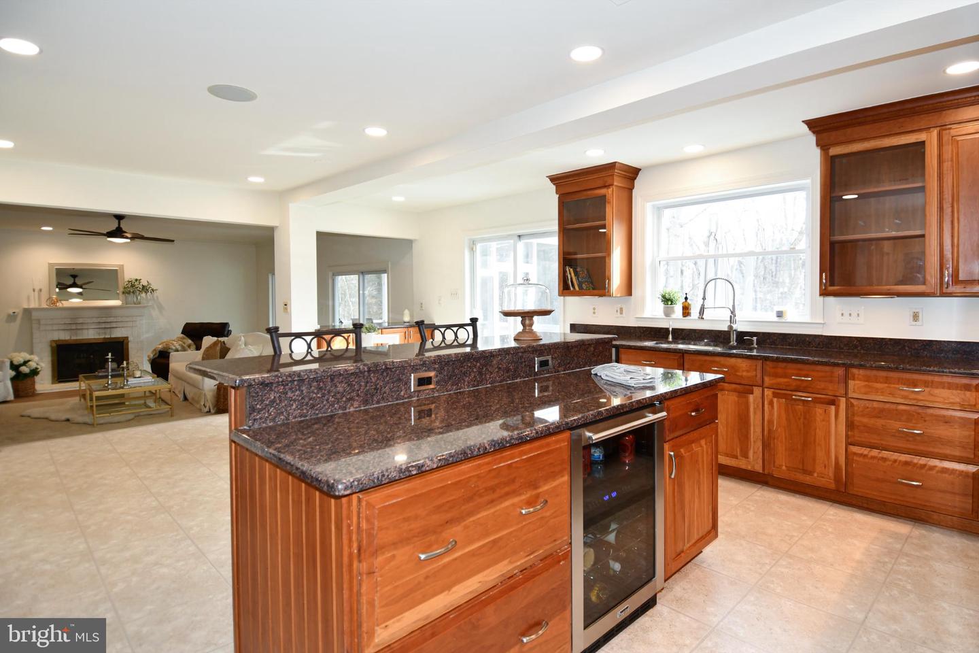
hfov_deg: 90.0
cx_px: 490
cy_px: 326
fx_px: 489
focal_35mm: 18
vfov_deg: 67.4
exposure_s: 1/60
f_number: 4
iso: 220
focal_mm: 12
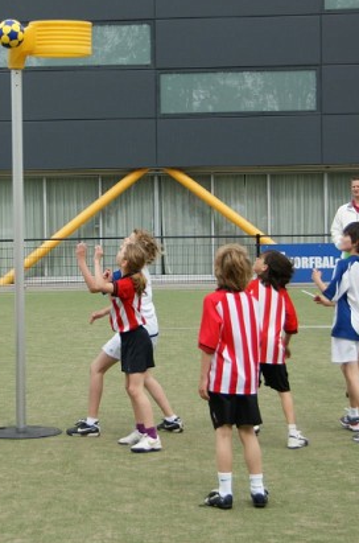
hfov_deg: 17.6
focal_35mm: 77
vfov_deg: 26.5
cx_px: 115
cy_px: 275
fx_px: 1154
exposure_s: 1/500
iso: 100
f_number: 5
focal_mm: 35
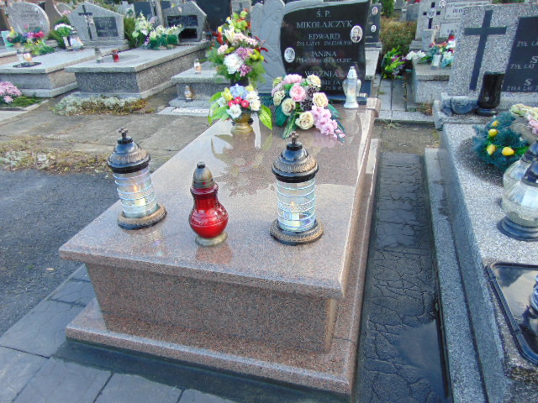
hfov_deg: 69.4
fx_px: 389
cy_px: 202
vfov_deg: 54.9
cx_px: 269
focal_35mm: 25
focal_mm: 4.5
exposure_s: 1/100
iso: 80
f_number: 3
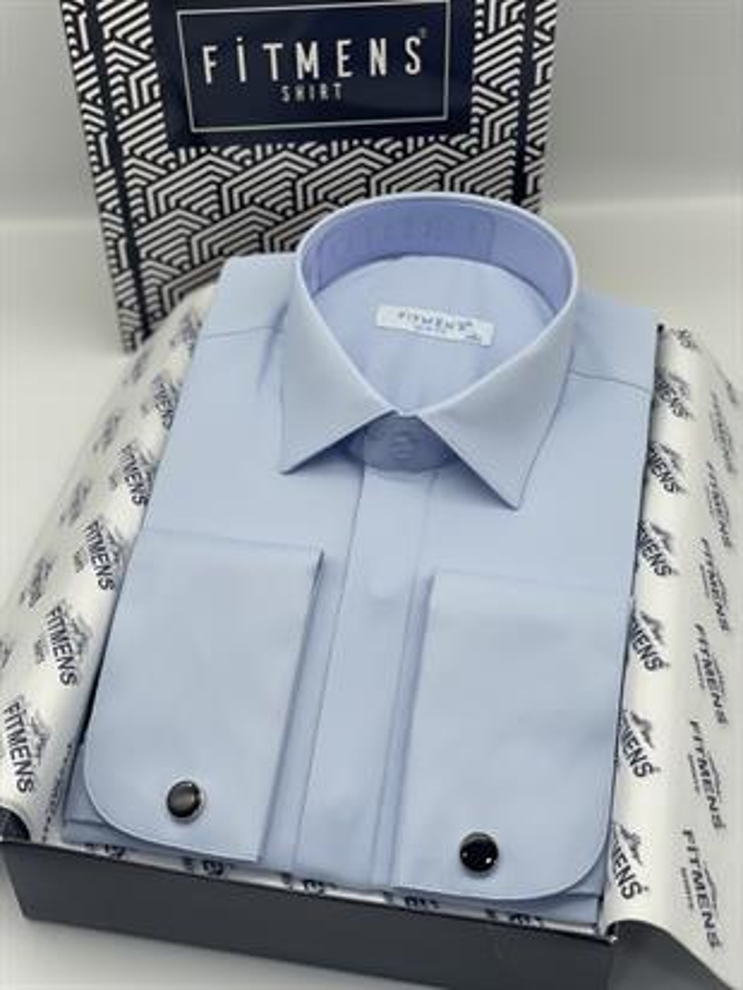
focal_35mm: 52
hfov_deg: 28.0
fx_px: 1487
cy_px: 495
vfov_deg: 36.8
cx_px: 372
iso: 32
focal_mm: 6
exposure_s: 1/247
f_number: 2
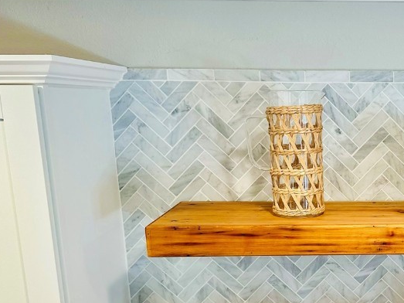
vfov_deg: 30.5
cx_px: 365
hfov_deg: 37.7
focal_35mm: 47
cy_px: 218
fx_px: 548
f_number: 1.78
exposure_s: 1/120
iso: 160
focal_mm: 6.86
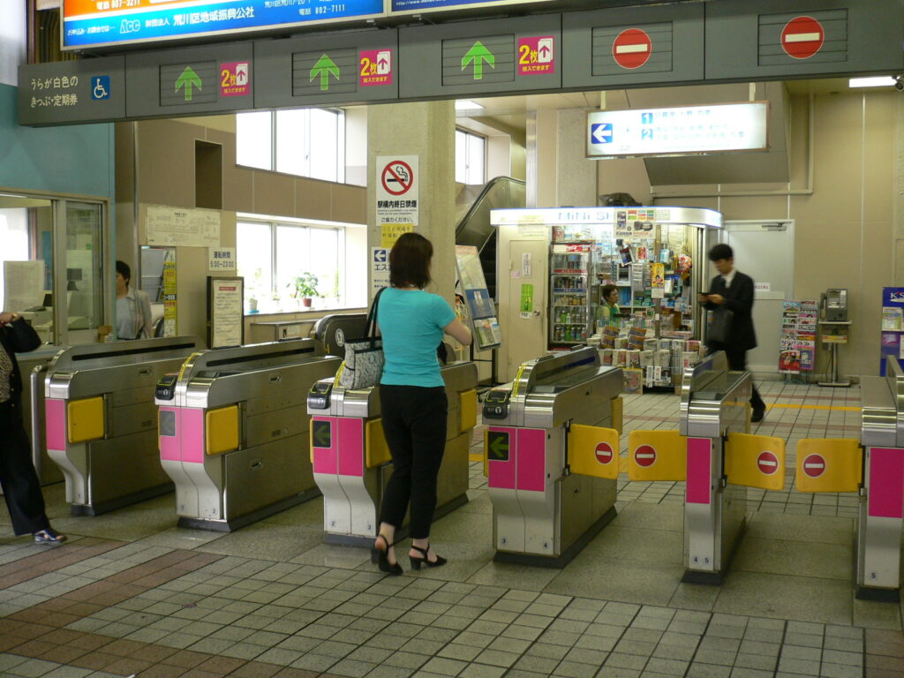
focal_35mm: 41
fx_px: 1071
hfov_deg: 45.8
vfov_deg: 35.1
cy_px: 339
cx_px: 452
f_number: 3.1
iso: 100
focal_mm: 6.8
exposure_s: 1/25
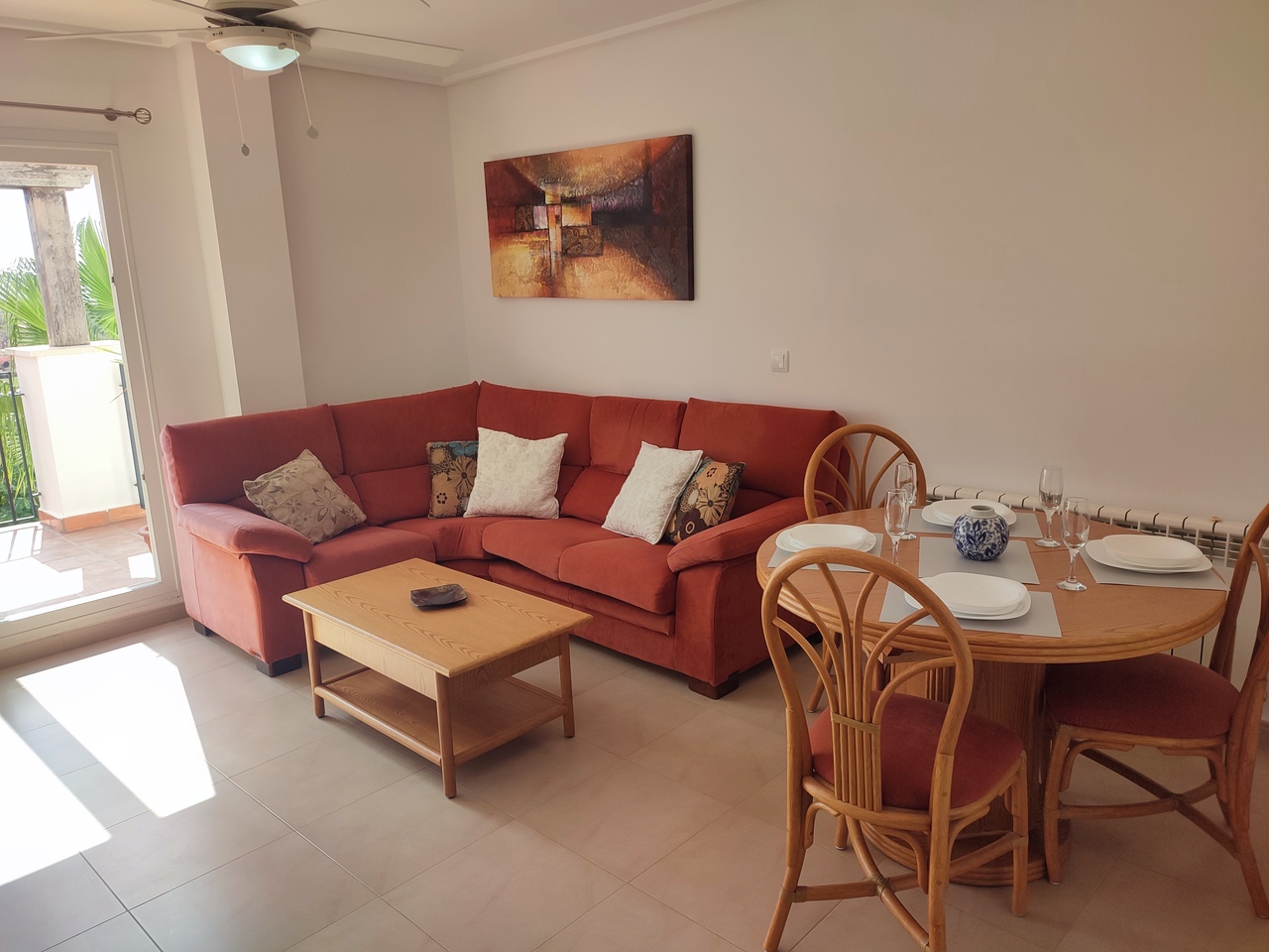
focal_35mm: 25
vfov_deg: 54.9
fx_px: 916
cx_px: 634
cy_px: 476
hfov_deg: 69.4
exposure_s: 1/232
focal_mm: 6.04
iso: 50
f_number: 1.9
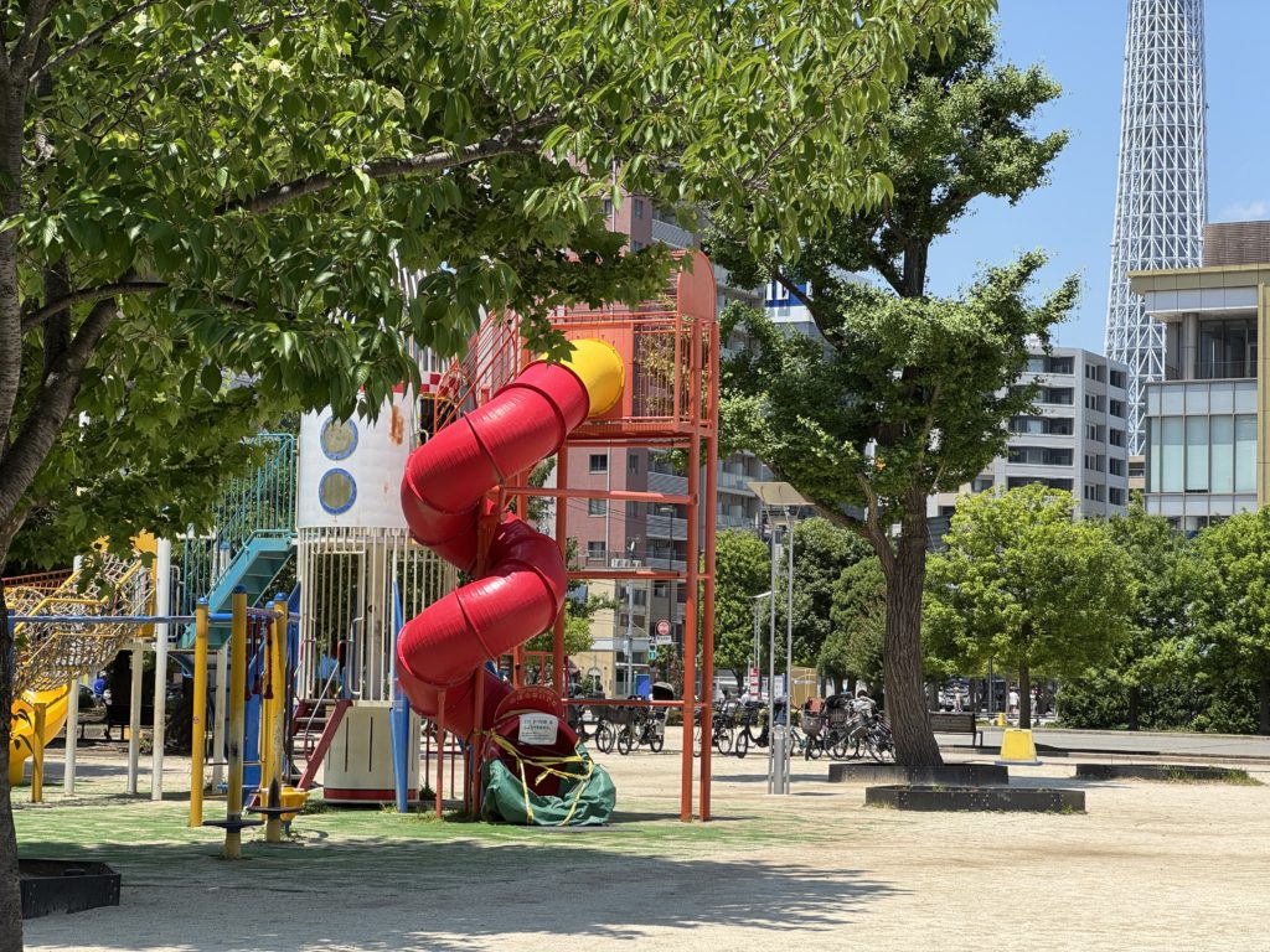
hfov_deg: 25.3
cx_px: 635
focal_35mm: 77
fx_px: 2825
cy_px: 476
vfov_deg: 19.1
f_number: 2.8
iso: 25
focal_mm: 9
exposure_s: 1/501
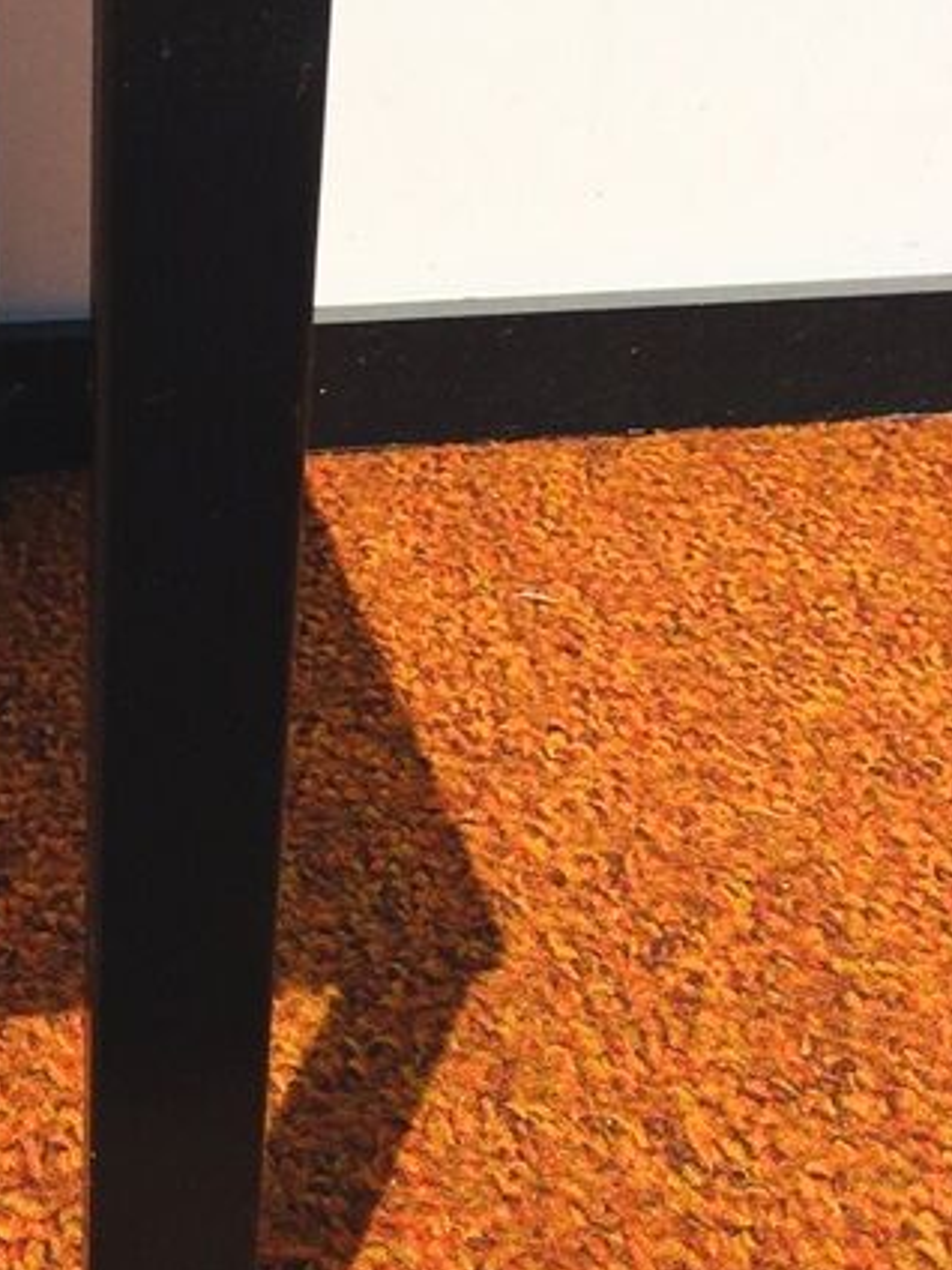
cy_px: 518
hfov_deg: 20.6
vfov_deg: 27.7
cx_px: 105
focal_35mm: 70
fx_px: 2567
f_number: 2.2
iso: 32
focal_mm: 4.15
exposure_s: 1/4115
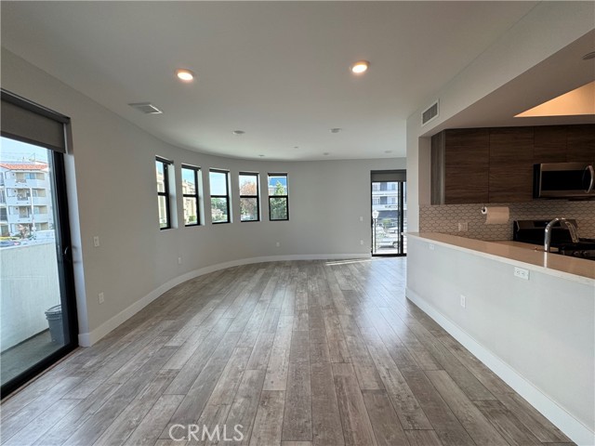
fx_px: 241
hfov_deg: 102.1
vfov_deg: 85.7
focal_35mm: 14
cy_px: 223
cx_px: 298
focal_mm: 2.22
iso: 64
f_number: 2.2
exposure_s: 1/120
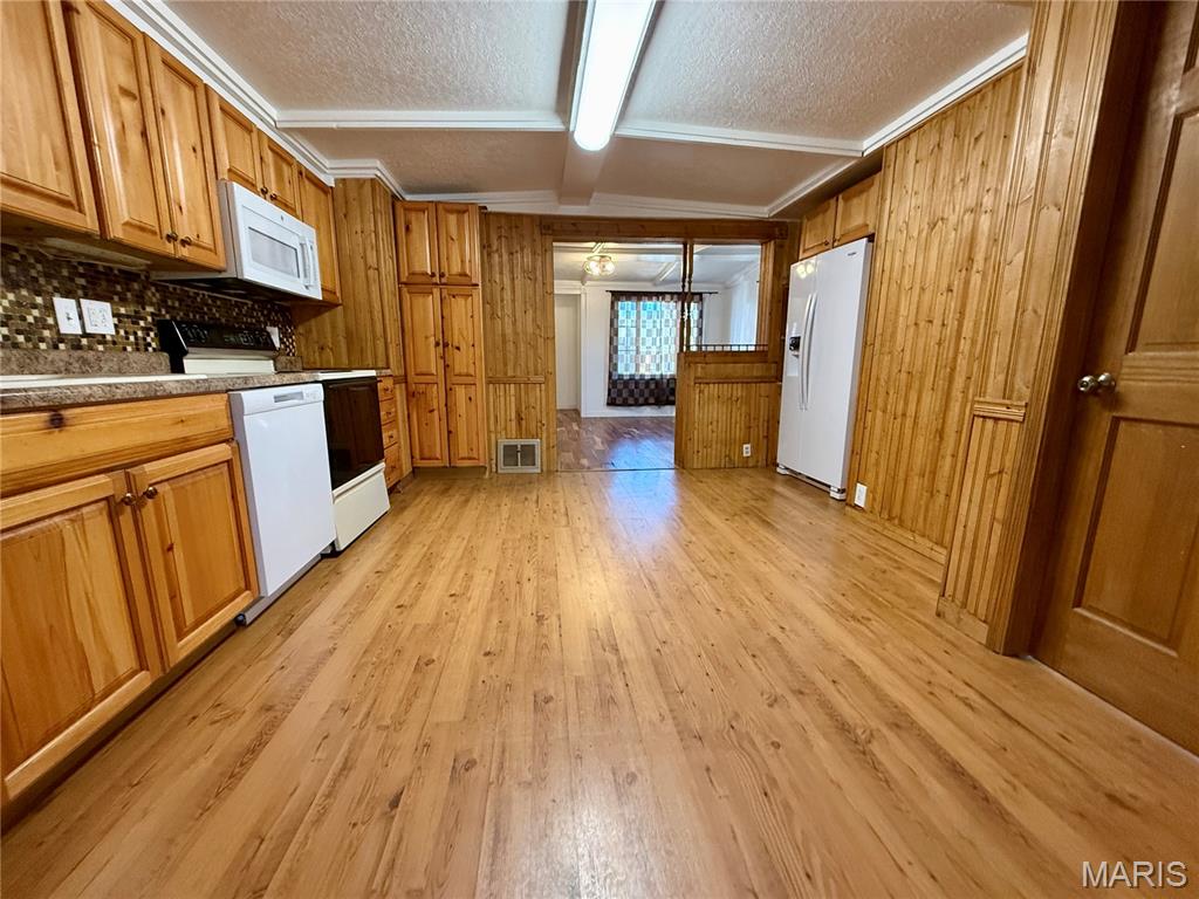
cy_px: 450
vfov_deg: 85.7
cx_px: 600
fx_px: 485
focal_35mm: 14
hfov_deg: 102.1
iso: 500
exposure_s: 1/120
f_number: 2.2
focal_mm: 2.22
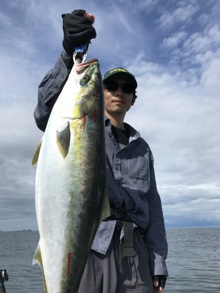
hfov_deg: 49.7
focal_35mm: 28
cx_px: 110
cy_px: 146
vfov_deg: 63.5
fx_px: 237
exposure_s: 1/3690
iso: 20
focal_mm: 3.99
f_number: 1.8
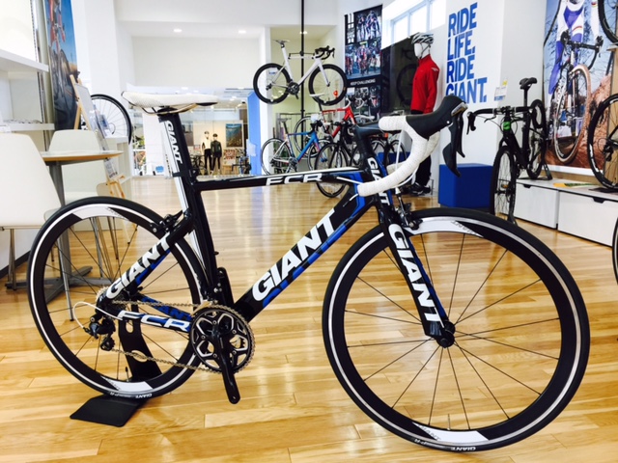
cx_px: 309
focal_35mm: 29
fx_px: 518
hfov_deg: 61.7
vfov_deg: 48.2
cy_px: 232
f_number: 2.2
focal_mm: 4.15
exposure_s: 1/40
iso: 32
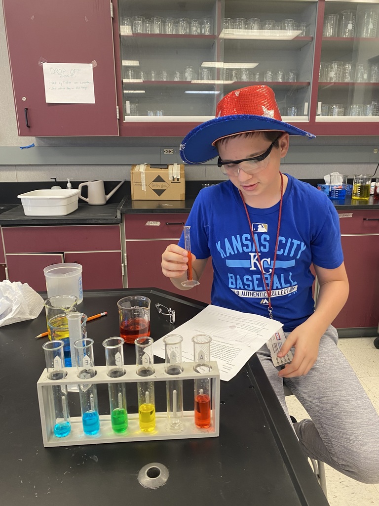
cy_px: 253
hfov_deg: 53.1
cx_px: 190
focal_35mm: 26
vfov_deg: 67.3
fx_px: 380
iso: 160
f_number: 1.8
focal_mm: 4.25
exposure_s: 1/60
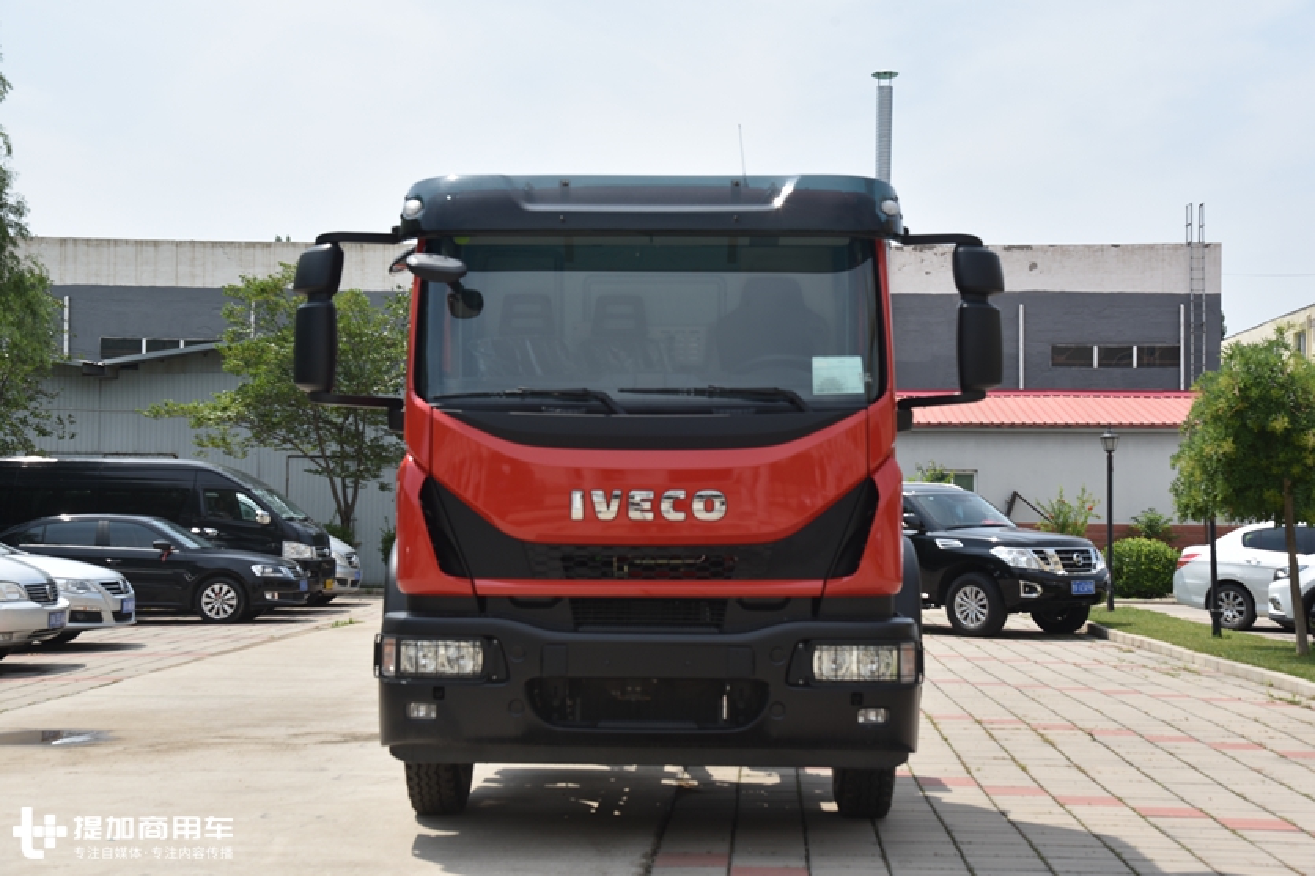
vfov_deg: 27.0
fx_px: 1826
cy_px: 438
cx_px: 658
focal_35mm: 50
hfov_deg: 39.6
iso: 200
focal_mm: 50
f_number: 9
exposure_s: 1/320
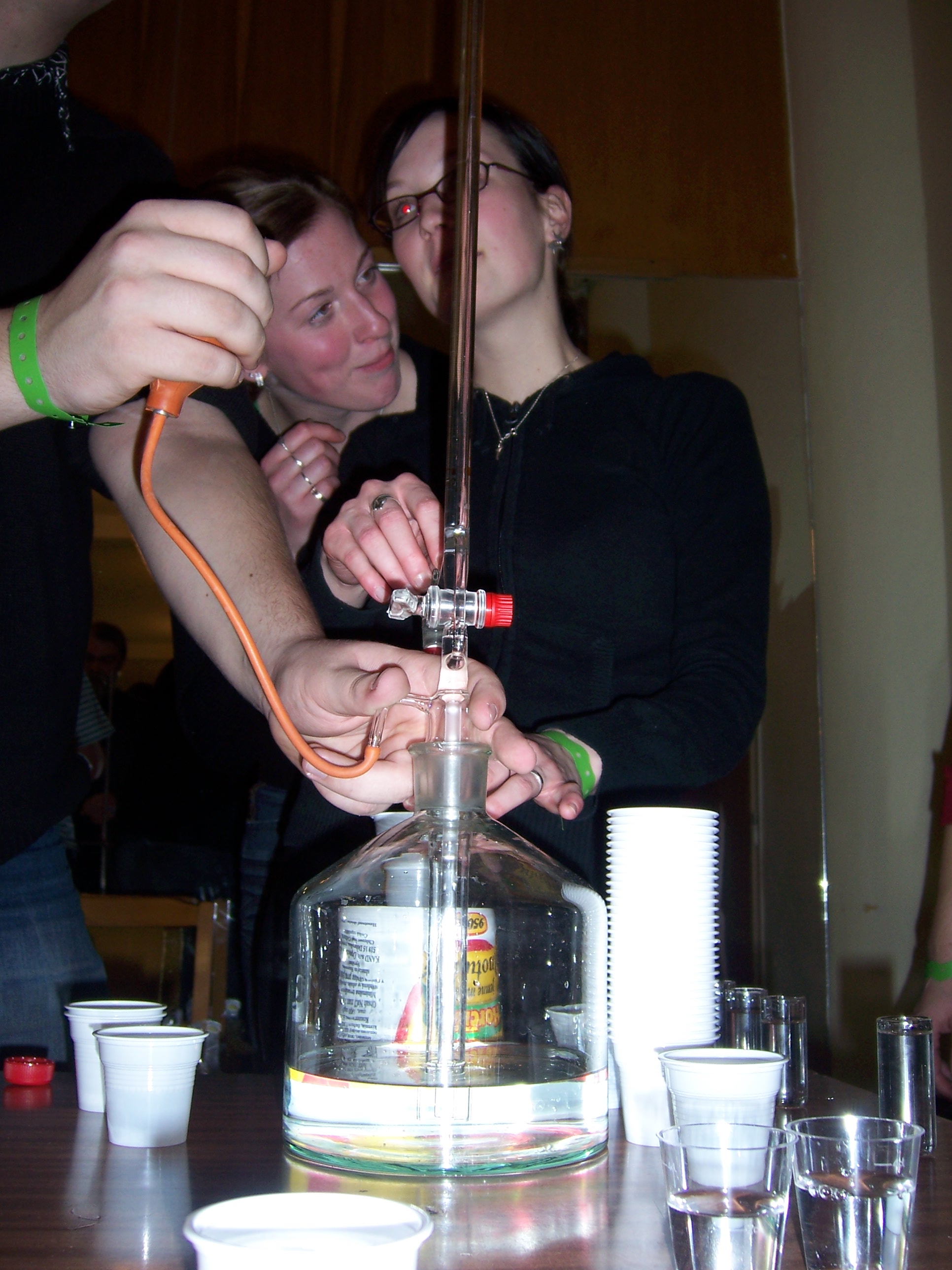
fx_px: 1320
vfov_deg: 51.4
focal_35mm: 36
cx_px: 476
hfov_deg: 39.7
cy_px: 635
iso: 80
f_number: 2.8
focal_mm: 6.2
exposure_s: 1/60
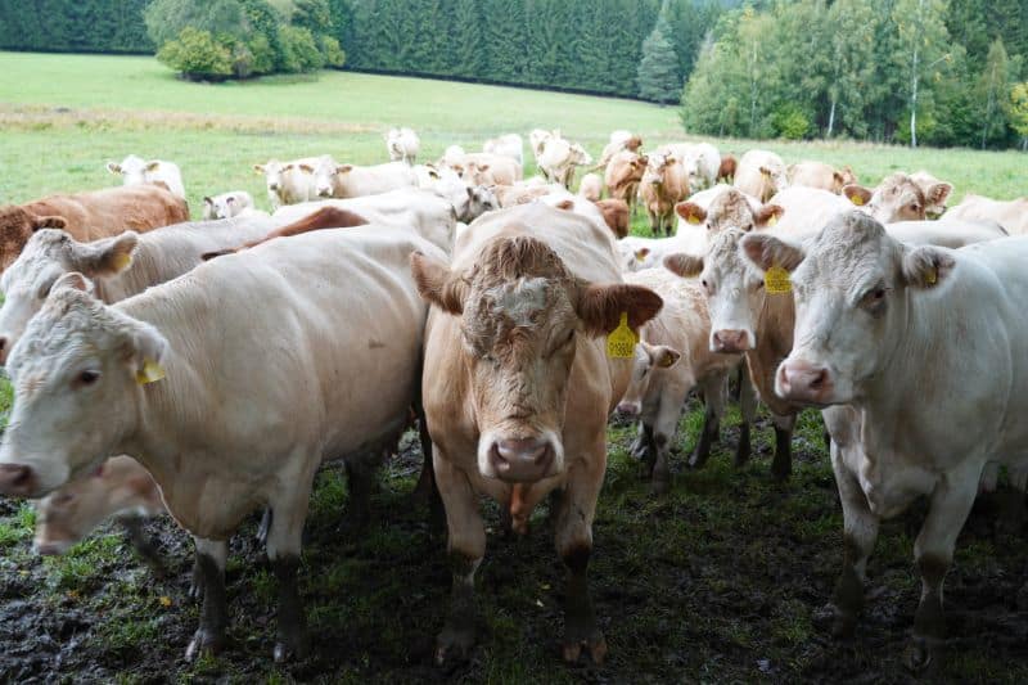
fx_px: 1028
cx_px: 514
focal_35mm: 36
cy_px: 342
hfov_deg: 53.1
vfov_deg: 36.9
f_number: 4
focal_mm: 24
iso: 100
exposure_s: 1/40
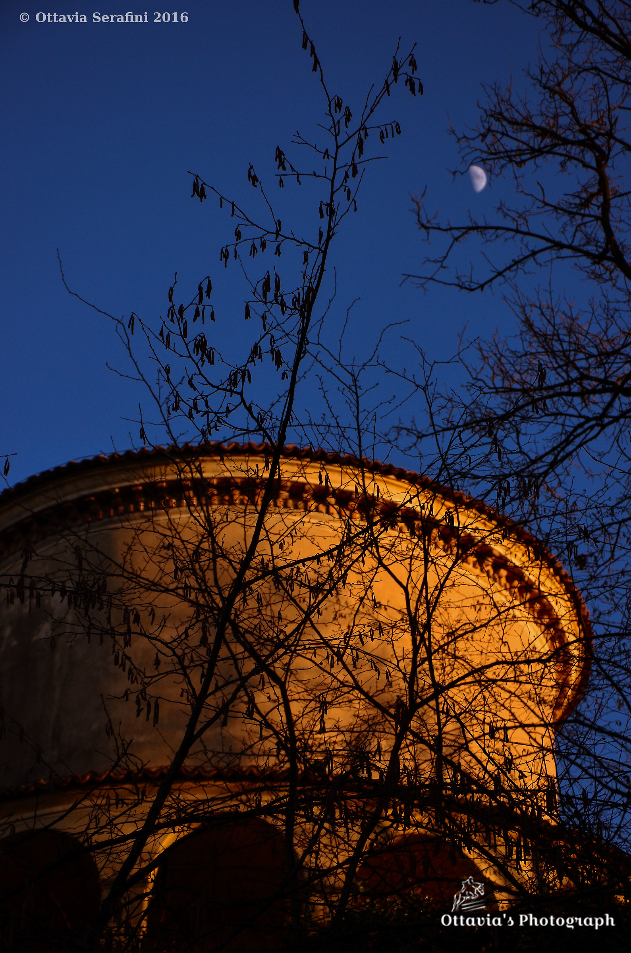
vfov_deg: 20.7
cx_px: 316
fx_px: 2615
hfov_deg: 13.8
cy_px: 476
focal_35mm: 99
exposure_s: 1/640
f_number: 6.3
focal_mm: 66
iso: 320
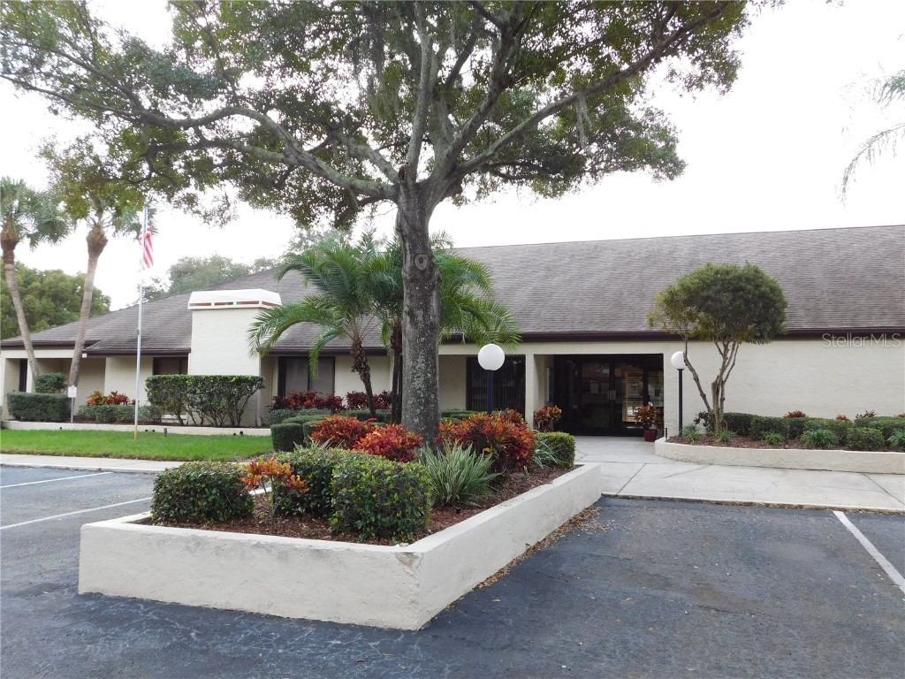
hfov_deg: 60.0
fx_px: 784
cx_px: 452
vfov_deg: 46.8
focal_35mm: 30
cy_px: 340
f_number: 3.2
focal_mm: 5.3
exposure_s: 1/125
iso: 125
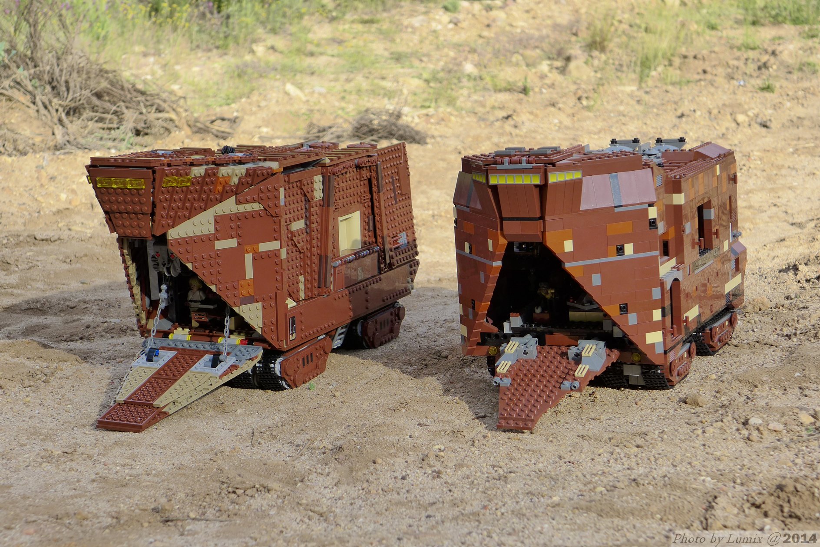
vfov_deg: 18.2
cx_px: 410
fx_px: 1709
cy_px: 274
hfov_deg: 27.0
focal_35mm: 75
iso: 160
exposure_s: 1/800
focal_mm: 14.7
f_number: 3.5
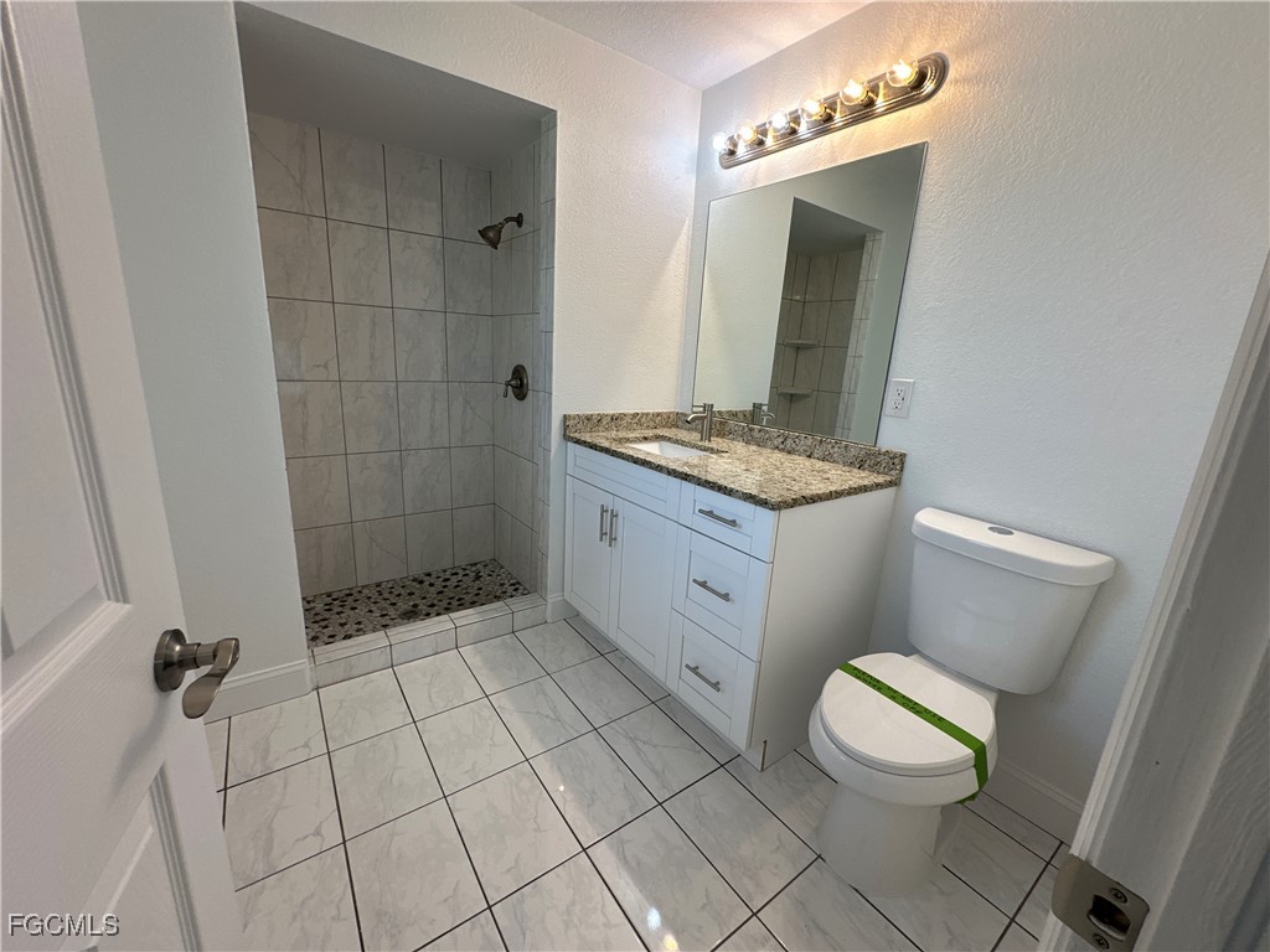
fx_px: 514
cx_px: 635
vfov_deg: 85.7
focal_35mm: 14
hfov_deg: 102.1
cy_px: 476
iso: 50
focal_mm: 2.22
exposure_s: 1/99
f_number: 2.2
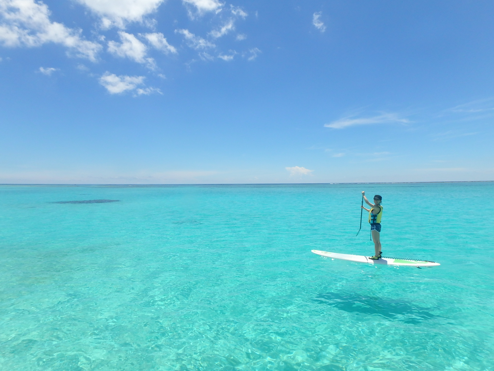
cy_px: 186
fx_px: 300
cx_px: 247
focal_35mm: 21
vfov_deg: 63.4
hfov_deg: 79.0
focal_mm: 3.7
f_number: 6
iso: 125
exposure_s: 1/640
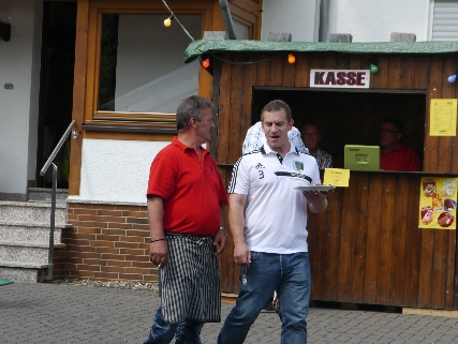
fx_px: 1563
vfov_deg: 12.6
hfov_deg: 16.6
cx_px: 160
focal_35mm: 118
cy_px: 225
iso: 160
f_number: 7.1
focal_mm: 42
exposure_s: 1/200
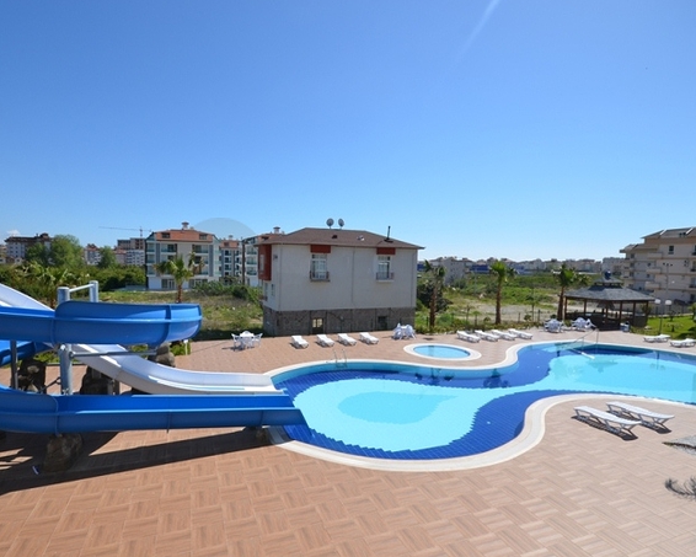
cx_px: 323
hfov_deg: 86.2
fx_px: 371
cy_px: 277
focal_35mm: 18
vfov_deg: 73.8
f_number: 8
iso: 100
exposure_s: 1/250
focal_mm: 10
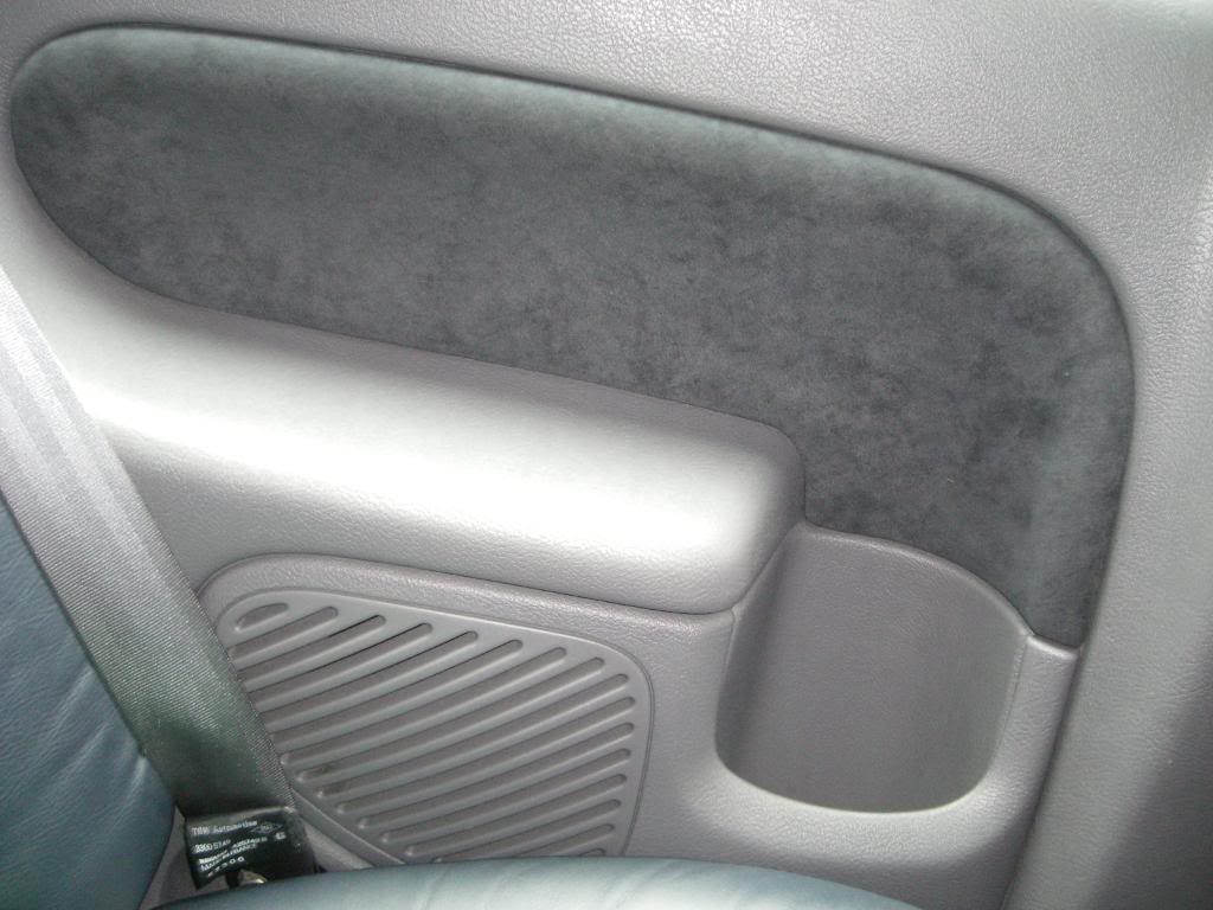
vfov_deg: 37.7
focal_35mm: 38
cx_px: 606
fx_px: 1332
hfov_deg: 49.0
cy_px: 455
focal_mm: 6.2
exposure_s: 1/4
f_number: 2.7
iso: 400
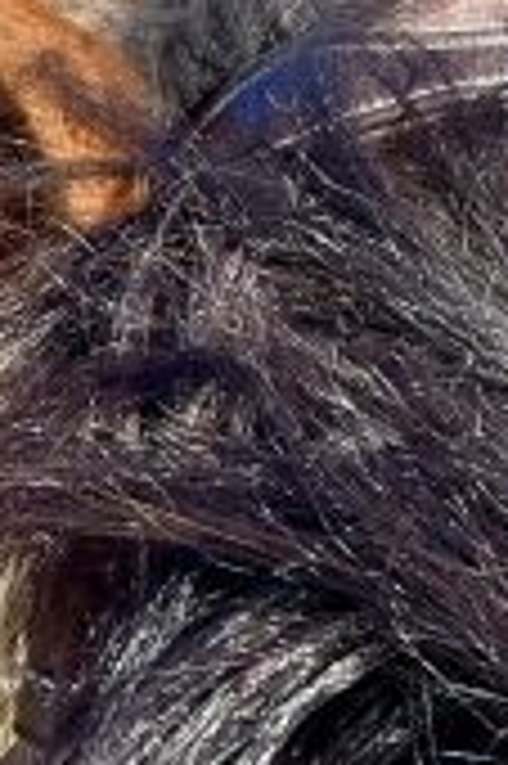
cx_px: 998
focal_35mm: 103
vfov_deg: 19.2
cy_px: -43
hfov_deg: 11.9
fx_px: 2184
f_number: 1.78
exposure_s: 1/1613
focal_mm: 6.86
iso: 80
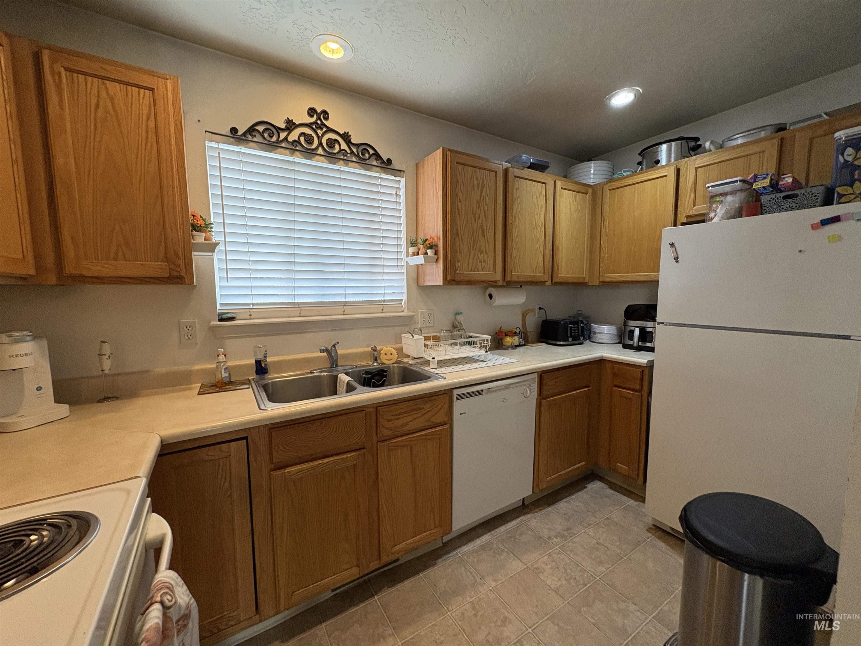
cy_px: 323
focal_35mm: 14
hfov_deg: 102.1
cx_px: 430
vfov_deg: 85.7
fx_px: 348
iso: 250
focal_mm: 2.22
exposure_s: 1/60
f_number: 2.2
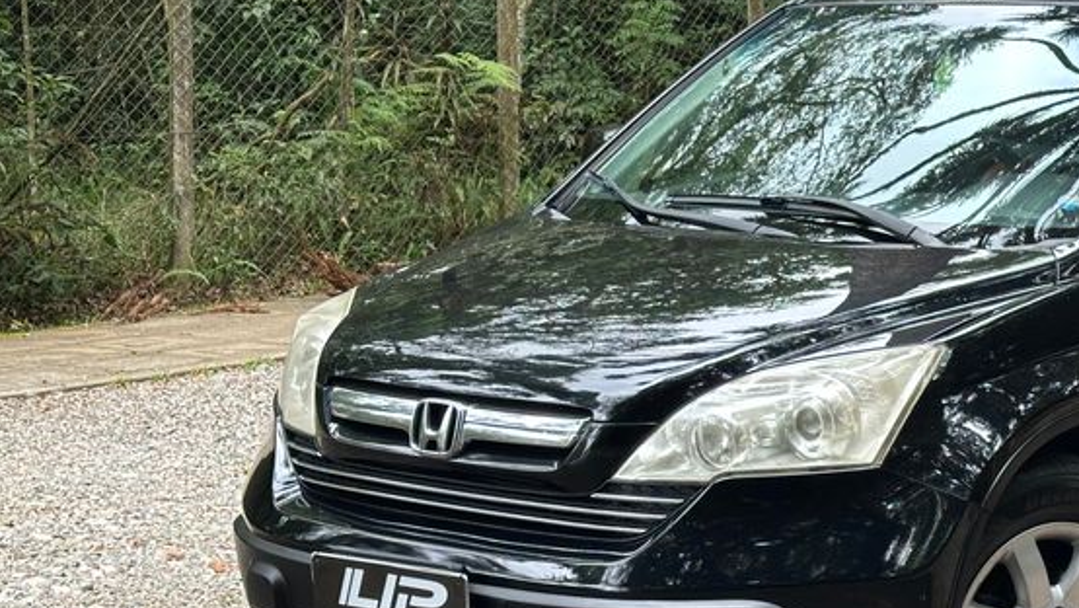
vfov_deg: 13.4
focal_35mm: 90
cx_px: 922
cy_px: 366
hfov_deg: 23.2
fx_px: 2576
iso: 50
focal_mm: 6.86
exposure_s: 1/215
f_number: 1.78
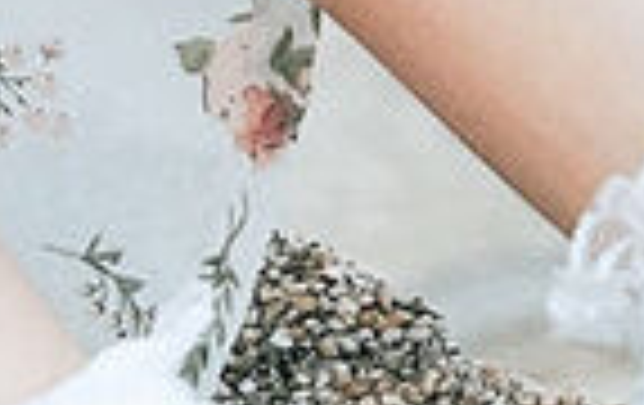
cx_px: -392
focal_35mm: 493
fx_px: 8670
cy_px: -1163
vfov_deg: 2.6
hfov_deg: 4.2
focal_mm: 29.2
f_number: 2.8
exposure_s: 1/4000
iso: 320
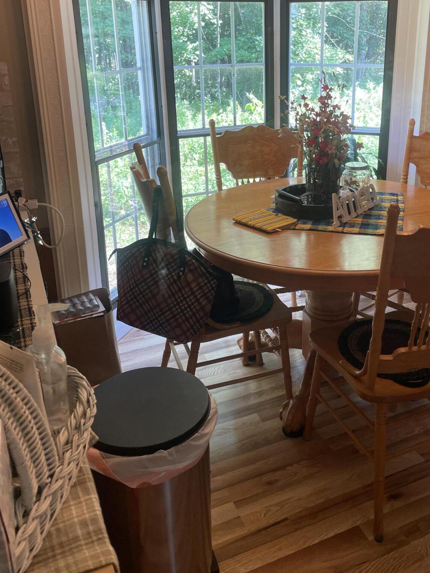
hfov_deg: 41.5
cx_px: 267
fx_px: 563
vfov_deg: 53.2
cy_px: 203
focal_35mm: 34
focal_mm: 4.2
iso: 100
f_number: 1.6
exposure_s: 1/120
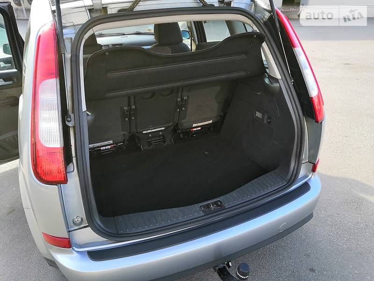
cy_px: 140
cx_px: 187
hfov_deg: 65.3
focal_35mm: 27
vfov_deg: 51.4
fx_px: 292
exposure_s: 1/141
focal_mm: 4
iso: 50
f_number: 1.8
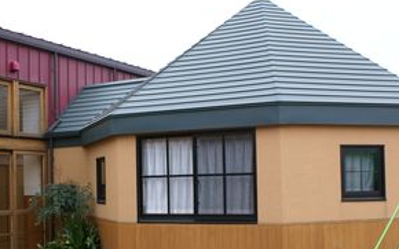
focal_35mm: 57
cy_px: 171
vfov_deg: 22.6
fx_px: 620
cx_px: 138
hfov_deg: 35.4
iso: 100
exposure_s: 1/60
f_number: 6.3
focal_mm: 24
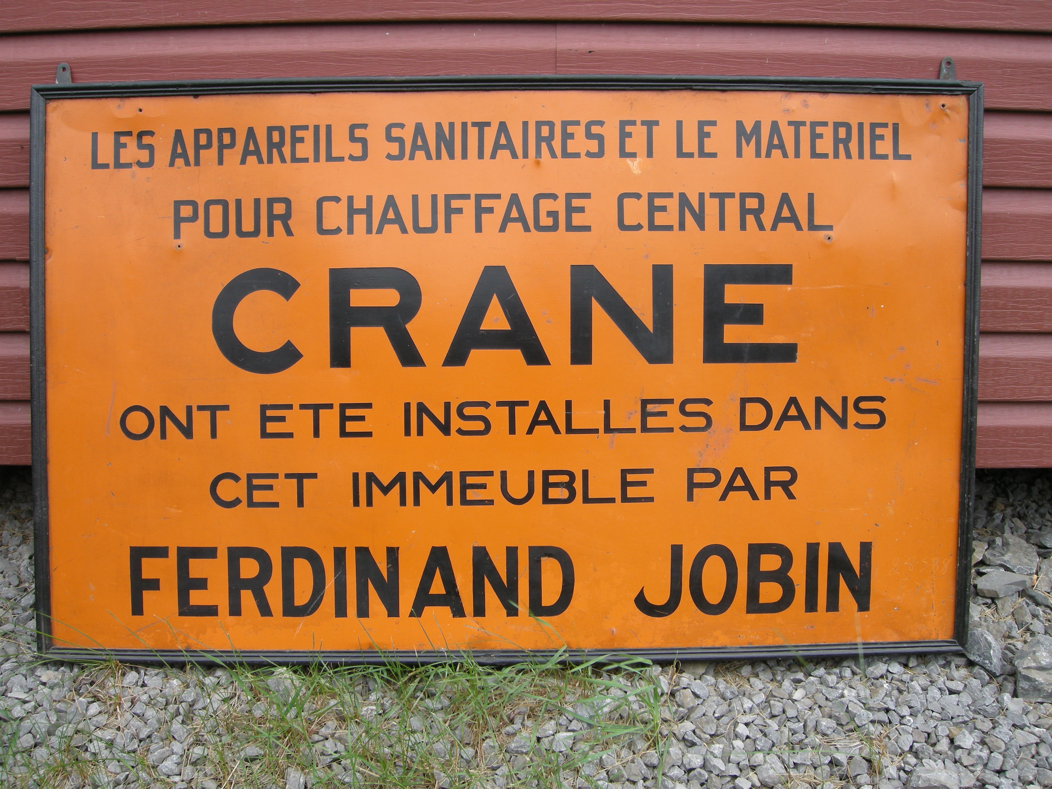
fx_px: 1094
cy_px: 394
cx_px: 526
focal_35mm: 36
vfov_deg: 39.7
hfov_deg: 51.4
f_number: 4.3
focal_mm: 7.5
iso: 64
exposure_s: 1/121
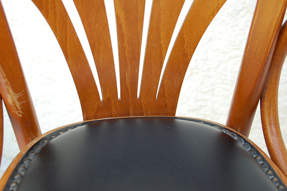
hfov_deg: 35.0
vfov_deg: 23.7
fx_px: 454
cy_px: 81
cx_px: 126
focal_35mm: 57
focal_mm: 32
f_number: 5.6
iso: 400
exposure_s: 1/125
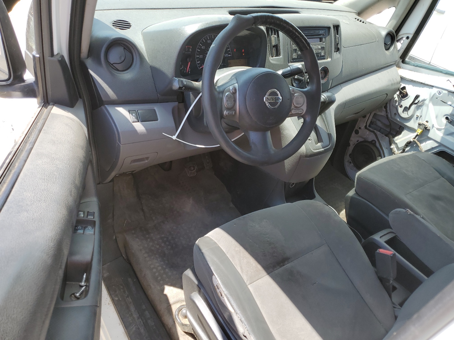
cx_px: 227
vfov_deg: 53.1
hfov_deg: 67.3
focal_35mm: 26
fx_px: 341
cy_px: 170
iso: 50
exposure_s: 1/556
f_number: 1.5
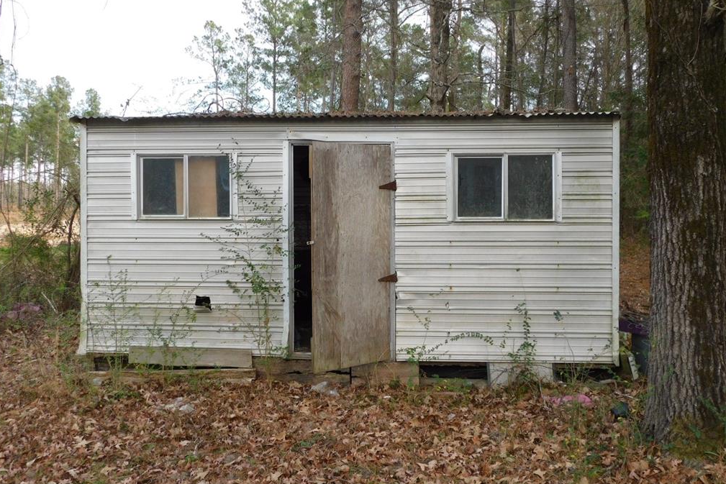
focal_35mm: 38
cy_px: 237
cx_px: 358
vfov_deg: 35.1
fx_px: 766
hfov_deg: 50.7
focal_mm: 6.3
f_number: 3.5
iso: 125
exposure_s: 1/250
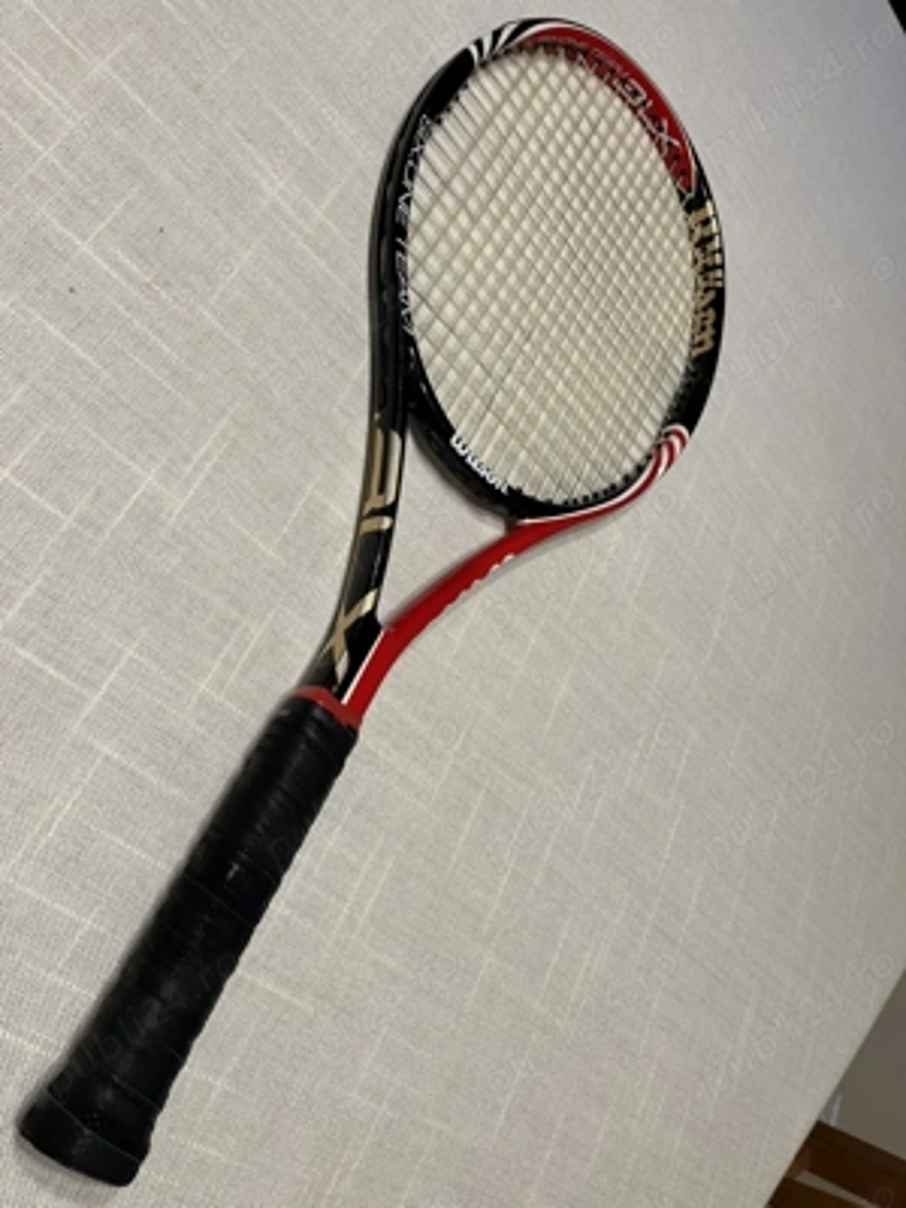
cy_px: 604
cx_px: 453
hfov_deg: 53.1
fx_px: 907
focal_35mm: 26
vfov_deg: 67.3
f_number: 1.6
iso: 80
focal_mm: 5.1
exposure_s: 1/100
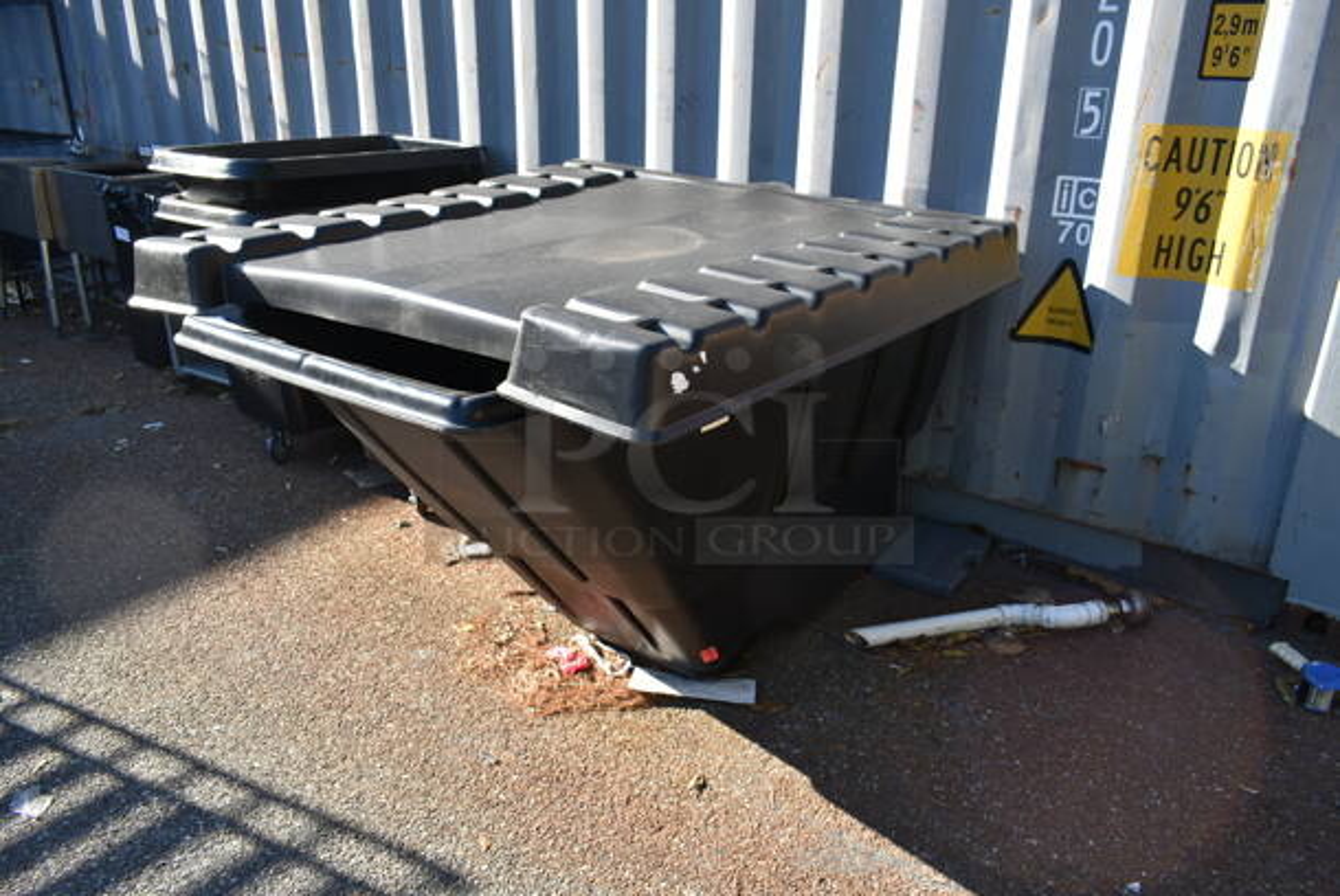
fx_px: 1006
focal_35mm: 27
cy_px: 448
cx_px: 670
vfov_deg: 48.0
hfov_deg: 67.3
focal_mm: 18
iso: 100
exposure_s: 1/125
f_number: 5.6
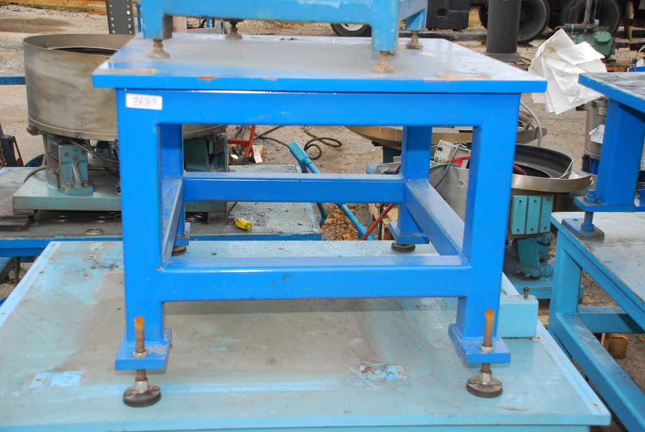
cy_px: 216
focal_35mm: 46
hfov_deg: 42.3
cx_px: 322
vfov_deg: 29.0
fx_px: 834
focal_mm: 31
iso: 320
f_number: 5
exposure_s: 1/60
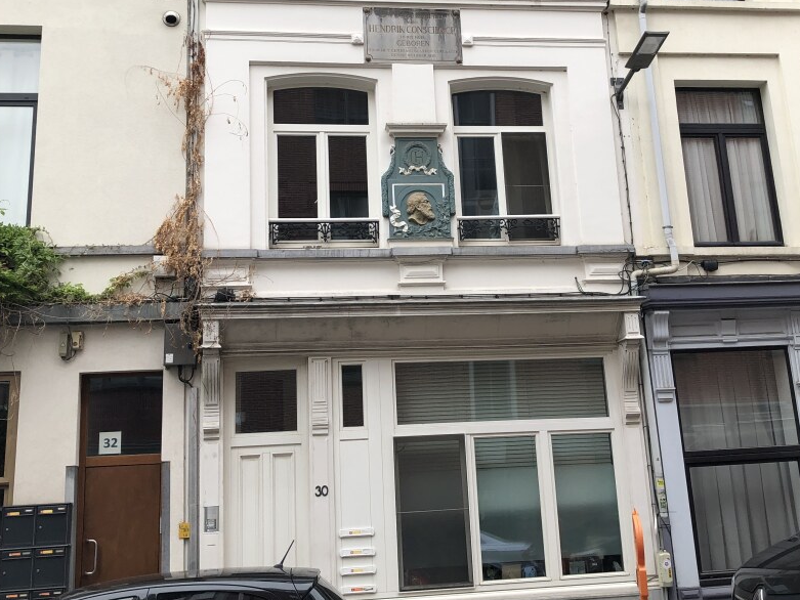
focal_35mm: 43
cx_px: 422
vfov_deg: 33.4
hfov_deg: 43.8
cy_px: 218
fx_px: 994
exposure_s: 1/265
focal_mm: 4
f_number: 1.8
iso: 20
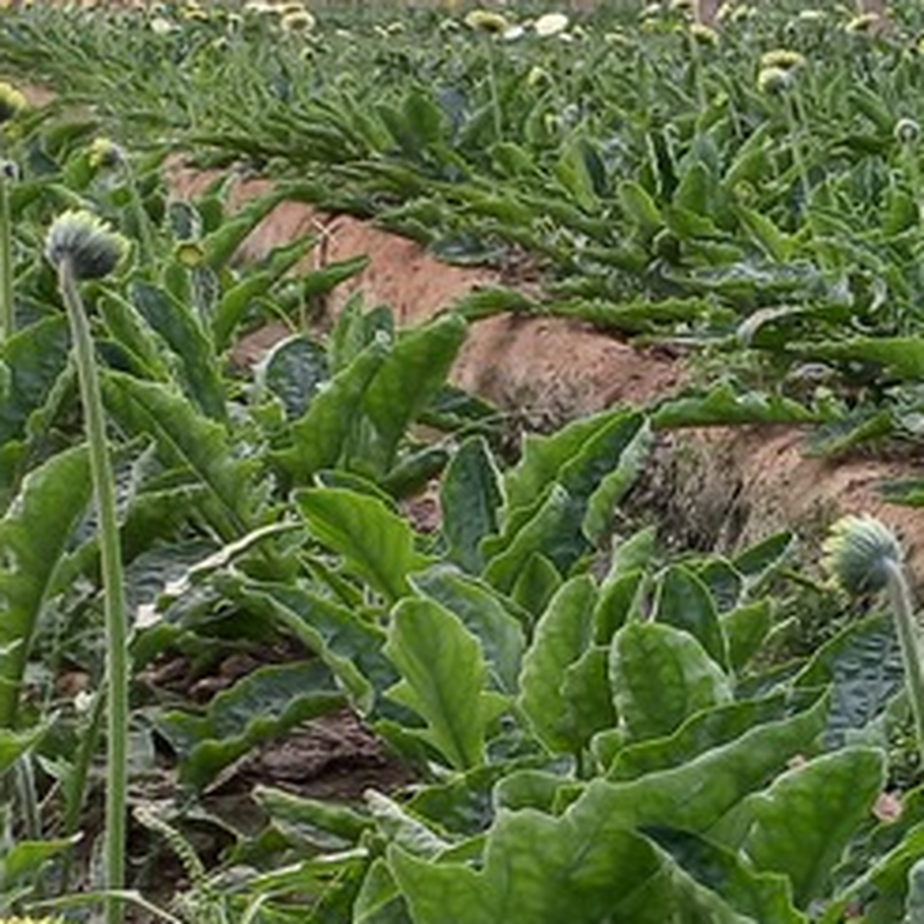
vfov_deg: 16.0
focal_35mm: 108
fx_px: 3262
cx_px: 2055
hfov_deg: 13.1
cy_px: 781
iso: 32
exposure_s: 1/50
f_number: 1.8
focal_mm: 4.6
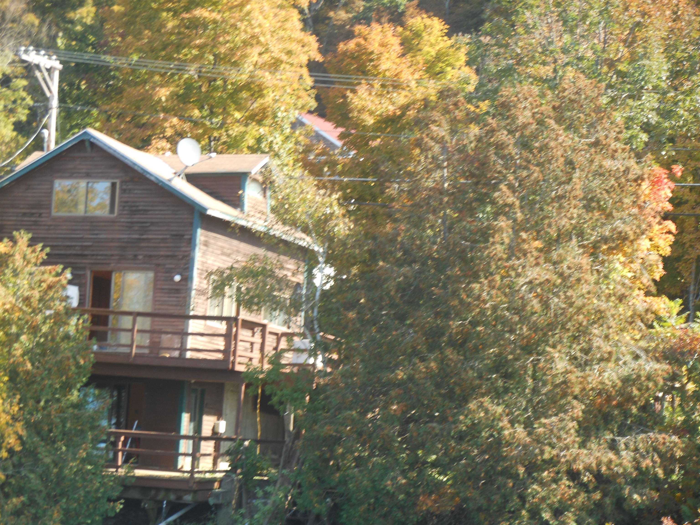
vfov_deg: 11.7
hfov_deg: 15.5
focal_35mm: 127
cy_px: 262
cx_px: 350
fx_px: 2568
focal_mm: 22.6
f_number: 5
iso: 80
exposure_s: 1/60
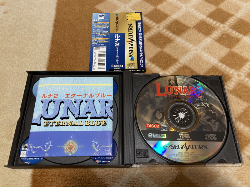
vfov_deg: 49.7
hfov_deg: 63.4
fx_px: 202
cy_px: 94
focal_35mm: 28
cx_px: 125
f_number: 1.8
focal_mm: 3.99
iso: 100
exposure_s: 1/50
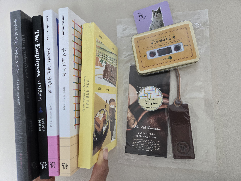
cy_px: 90
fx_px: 160
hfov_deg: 73.9
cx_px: 120
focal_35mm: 23
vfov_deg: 58.9
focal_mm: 5.4
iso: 400
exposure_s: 1/120
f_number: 1.8
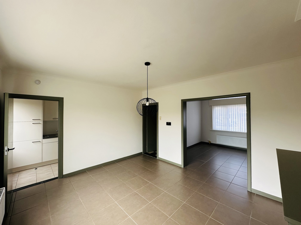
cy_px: 112
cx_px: 150
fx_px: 122
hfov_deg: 102.1
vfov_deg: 85.7
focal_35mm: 14
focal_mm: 2.22
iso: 100
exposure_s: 1/99
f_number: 2.2
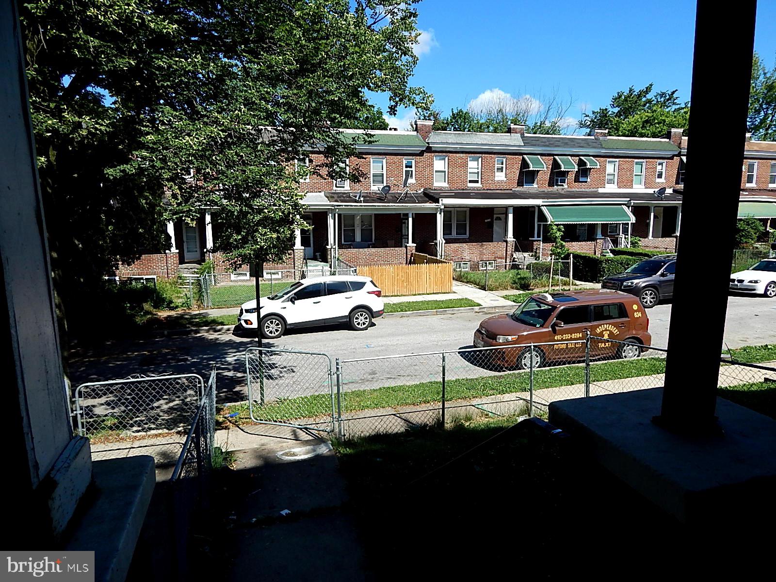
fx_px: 516
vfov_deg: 58.9
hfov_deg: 73.9
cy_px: 291
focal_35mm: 23
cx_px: 388
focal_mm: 4
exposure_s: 1/400
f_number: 6
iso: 125
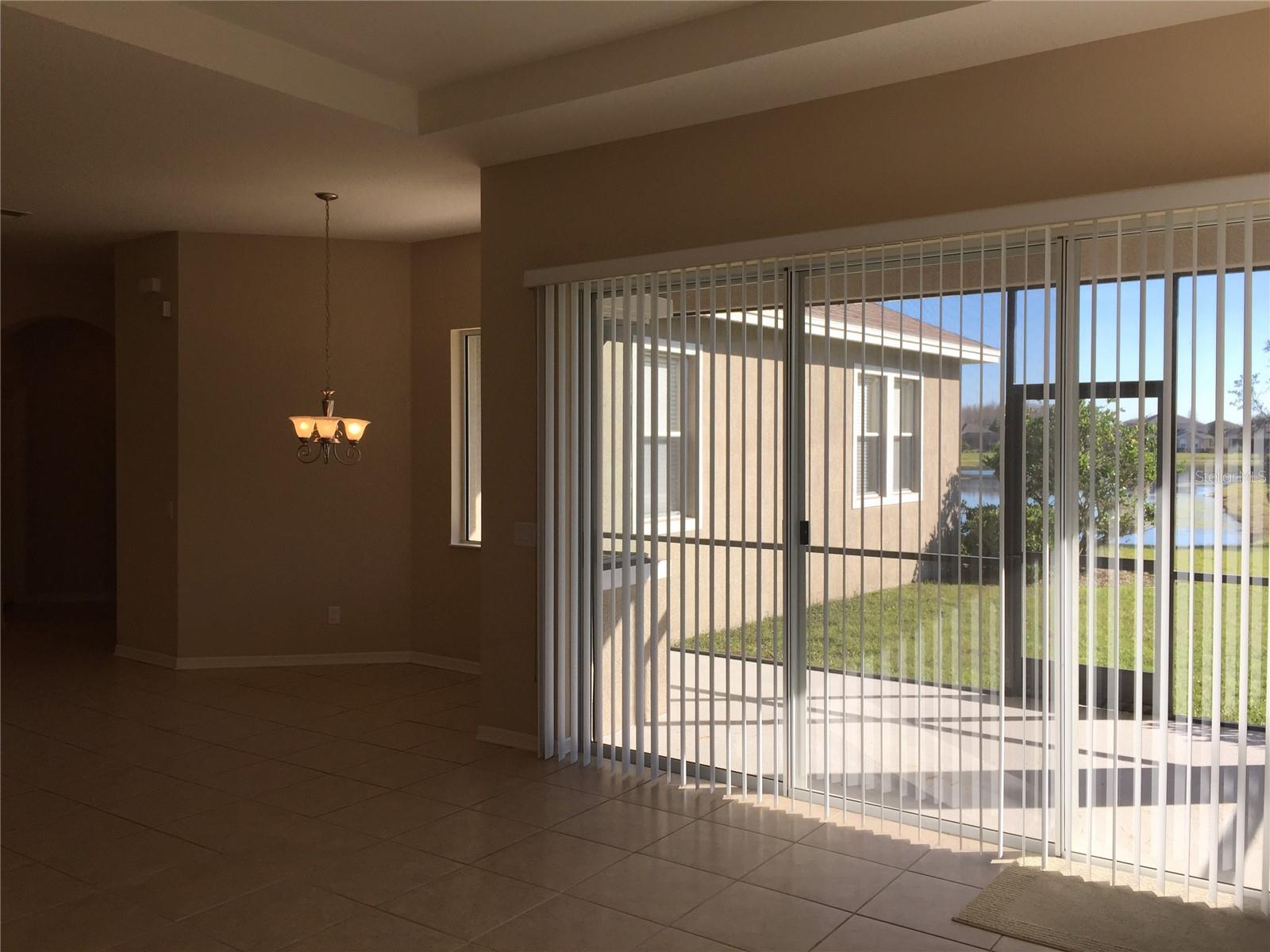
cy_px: 476
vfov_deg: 48.2
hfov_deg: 61.7
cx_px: 635
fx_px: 1064
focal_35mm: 29
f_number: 2.2
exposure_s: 1/527
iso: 32
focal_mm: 4.15
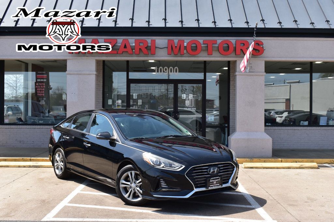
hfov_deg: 42.3
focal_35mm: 46
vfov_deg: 28.9
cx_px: 167
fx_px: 431
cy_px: 111
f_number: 11
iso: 400
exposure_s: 1/400
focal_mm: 31
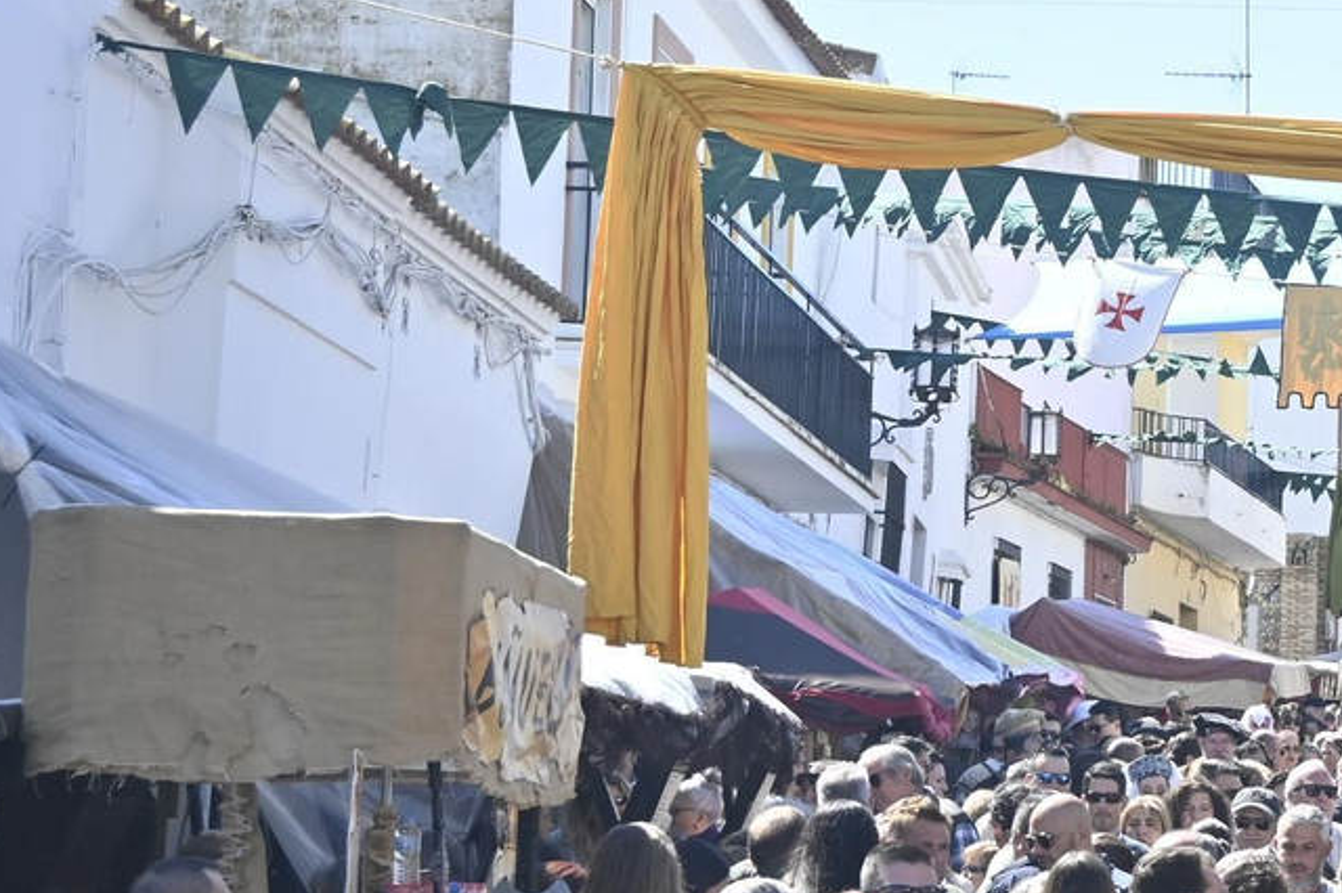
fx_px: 5030
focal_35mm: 135
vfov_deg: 10.1
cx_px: 1531
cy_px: 474
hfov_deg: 14.8
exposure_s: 1/400
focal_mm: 36
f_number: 6.3
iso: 200
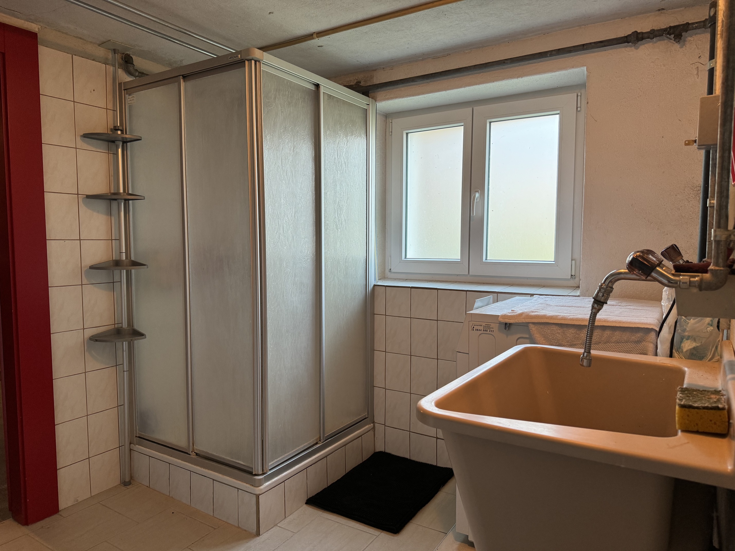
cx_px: 368
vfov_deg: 56.8
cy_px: 276
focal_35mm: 24
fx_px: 510
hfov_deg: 71.6
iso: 160
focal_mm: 6.86
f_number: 1.78
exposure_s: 1/50
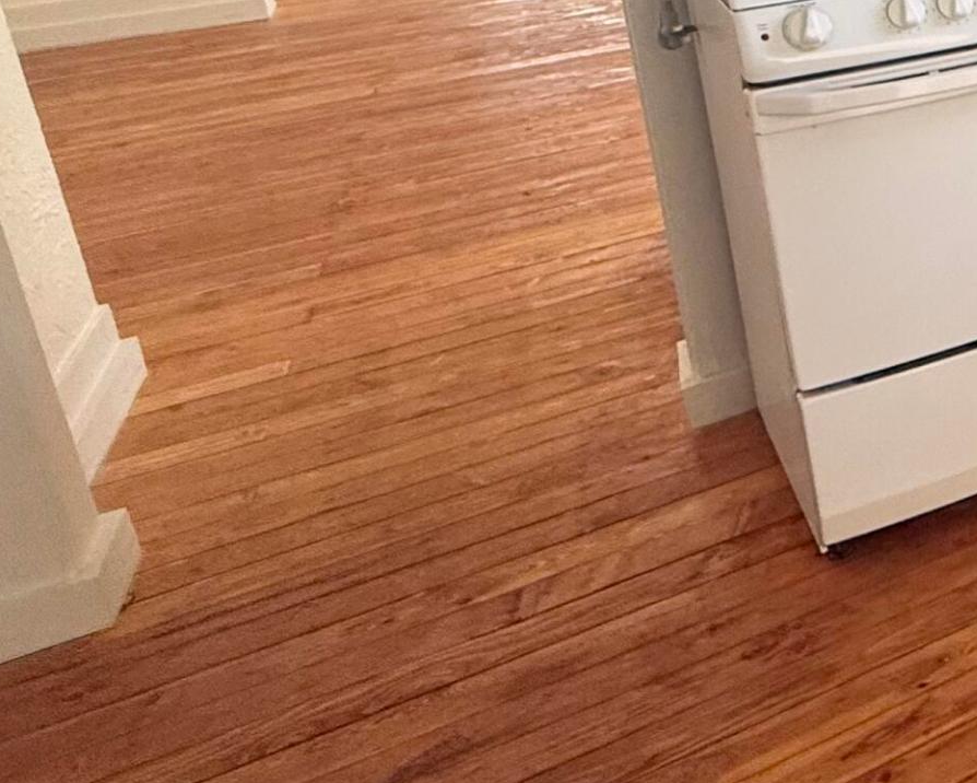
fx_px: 1273
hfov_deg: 28.0
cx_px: 1469
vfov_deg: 31.2
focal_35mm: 44
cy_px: -27
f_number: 2.2
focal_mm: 2.22
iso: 200
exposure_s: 1/99
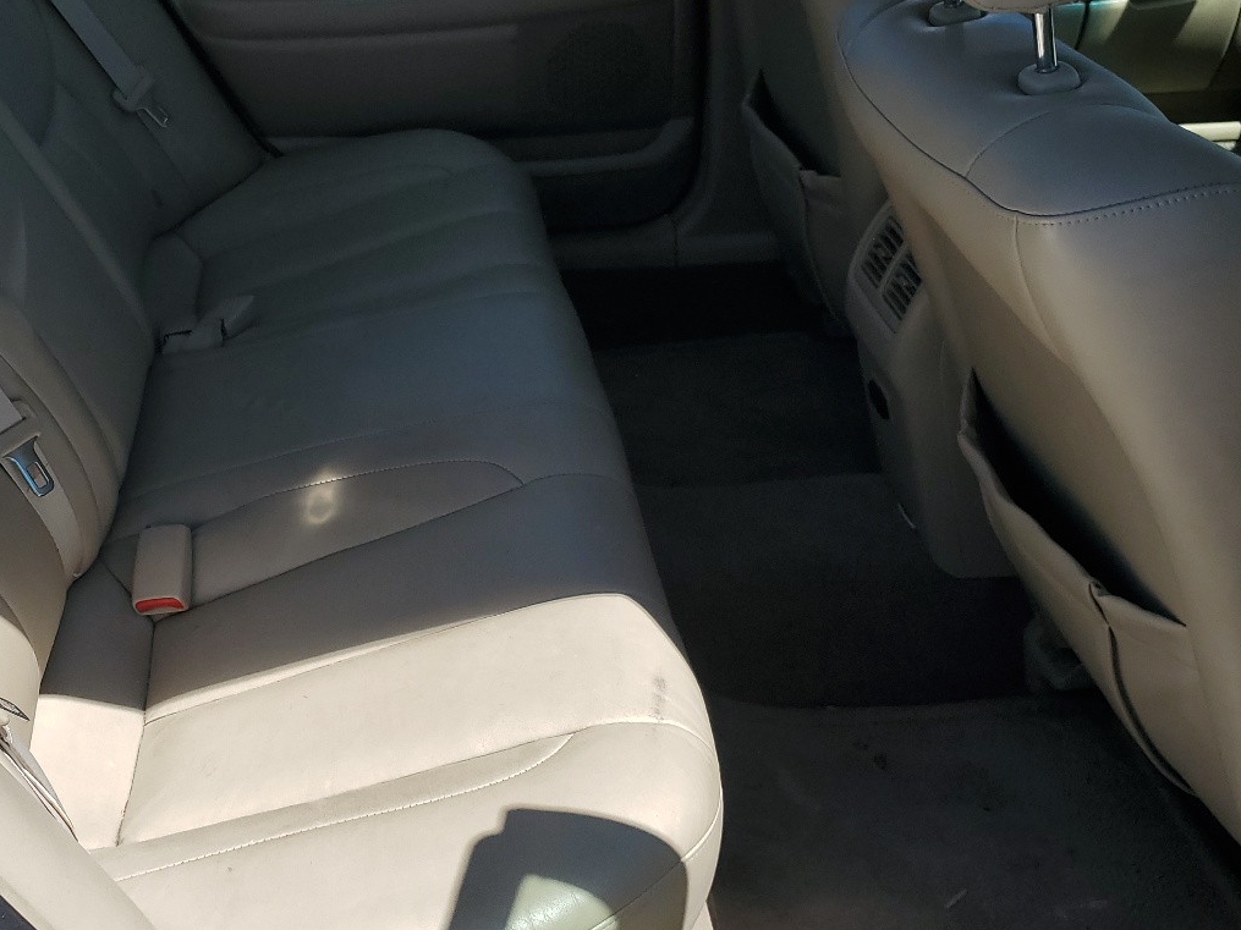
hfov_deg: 45.2
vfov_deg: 35.0
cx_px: 438
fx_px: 1470
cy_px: 386
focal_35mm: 41
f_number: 1.5
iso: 50
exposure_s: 1/2500
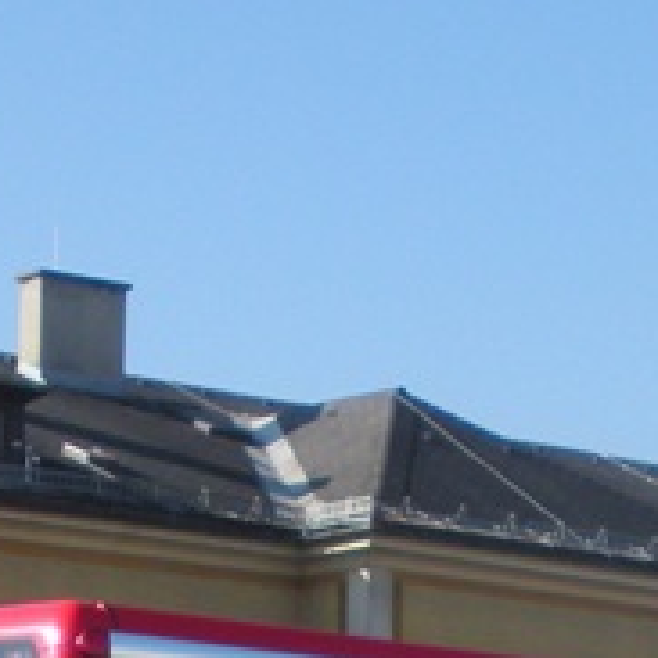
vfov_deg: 9.5
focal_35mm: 178
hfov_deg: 9.8
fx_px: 3828
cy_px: 1089
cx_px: 579
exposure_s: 1/656
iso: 64
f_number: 3.5
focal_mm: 6.3
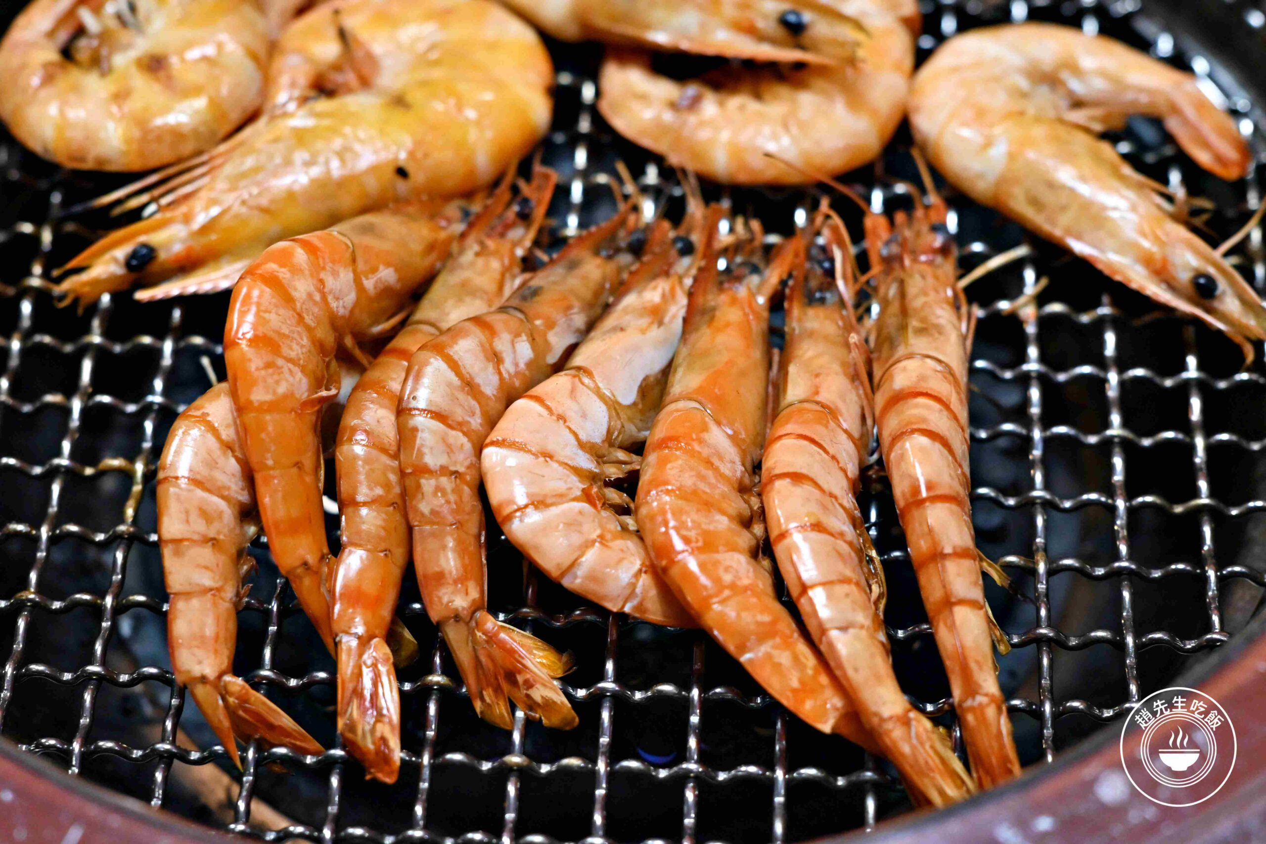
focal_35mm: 75
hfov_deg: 27.0
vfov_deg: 18.2
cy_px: 422
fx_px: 2637
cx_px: 633
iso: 2200
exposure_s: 1/160
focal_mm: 50
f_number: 3.2
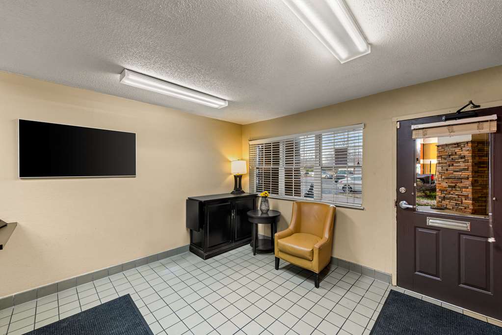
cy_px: 168
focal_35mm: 14
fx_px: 195
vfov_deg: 81.2
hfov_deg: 104.3
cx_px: 251
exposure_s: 1/3
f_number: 11
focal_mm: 14
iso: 320
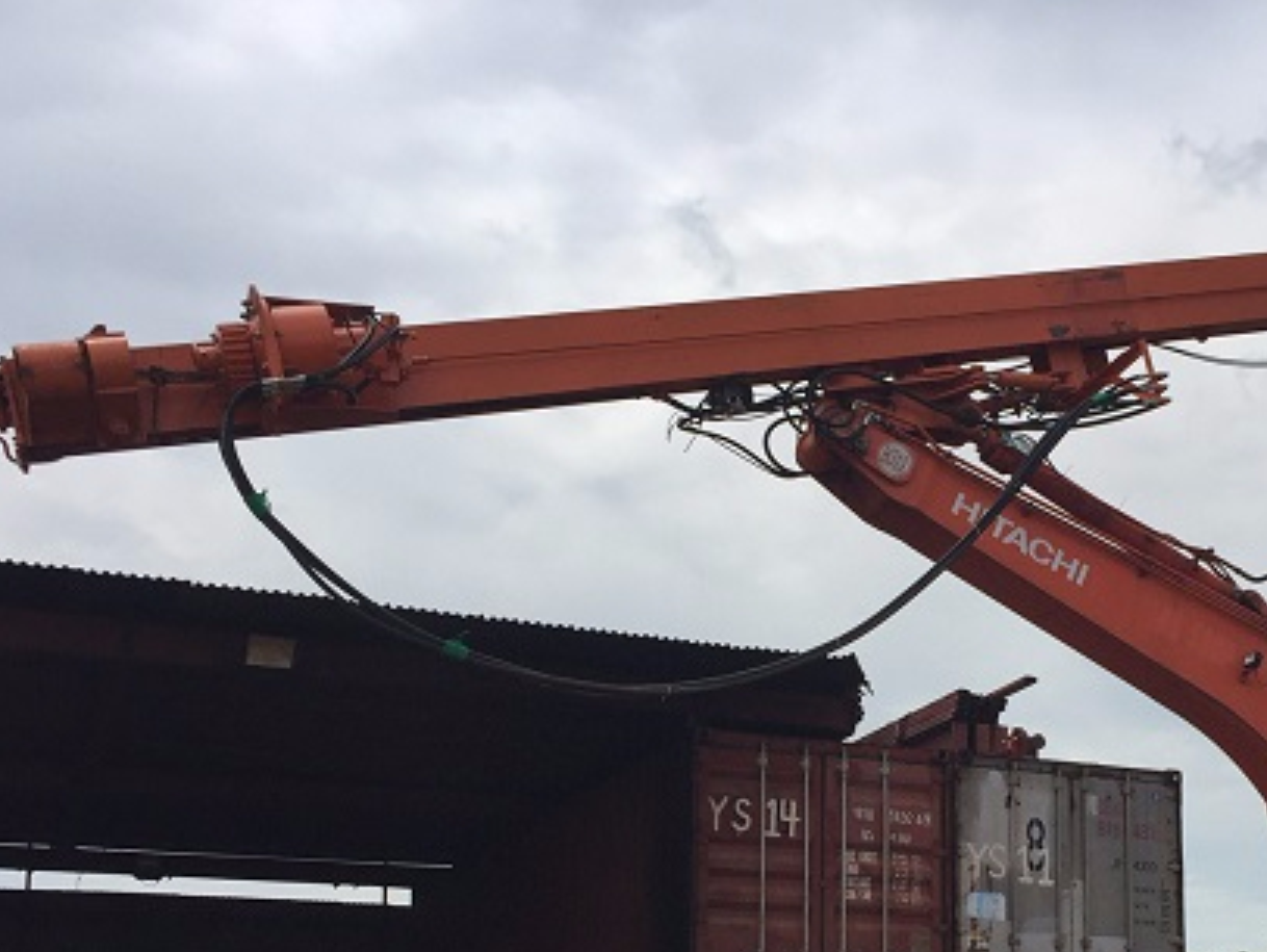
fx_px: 1831
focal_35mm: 50
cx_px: 927
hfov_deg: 37.4
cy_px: 813
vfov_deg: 28.3
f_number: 2.2
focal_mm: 4.15
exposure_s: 1/4405
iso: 32
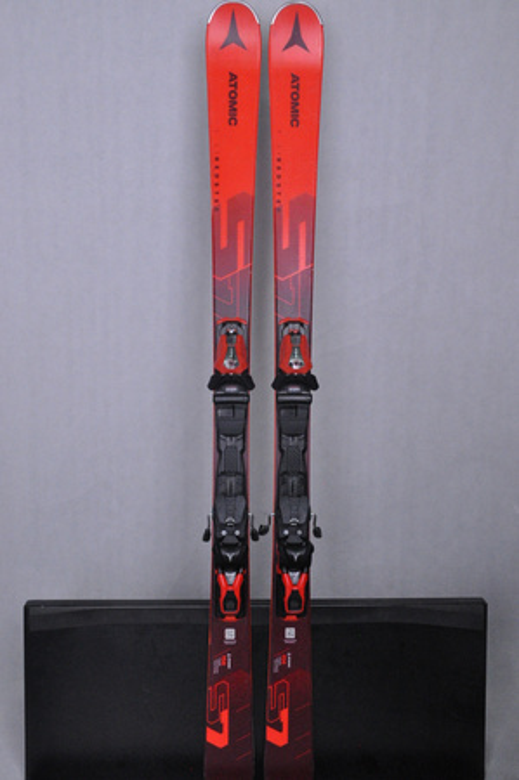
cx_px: 260
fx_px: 813
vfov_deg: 51.3
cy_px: 390
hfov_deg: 35.4
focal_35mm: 38
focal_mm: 25
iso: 3200
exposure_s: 1/125
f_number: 9.5
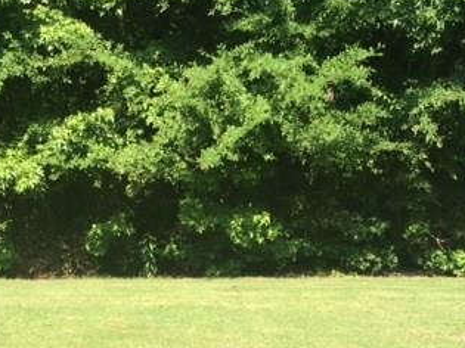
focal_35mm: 61
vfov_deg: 23.7
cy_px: 265
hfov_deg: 31.4
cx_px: 146
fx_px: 819
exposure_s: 1/707
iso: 32
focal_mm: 4.12
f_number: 2.2
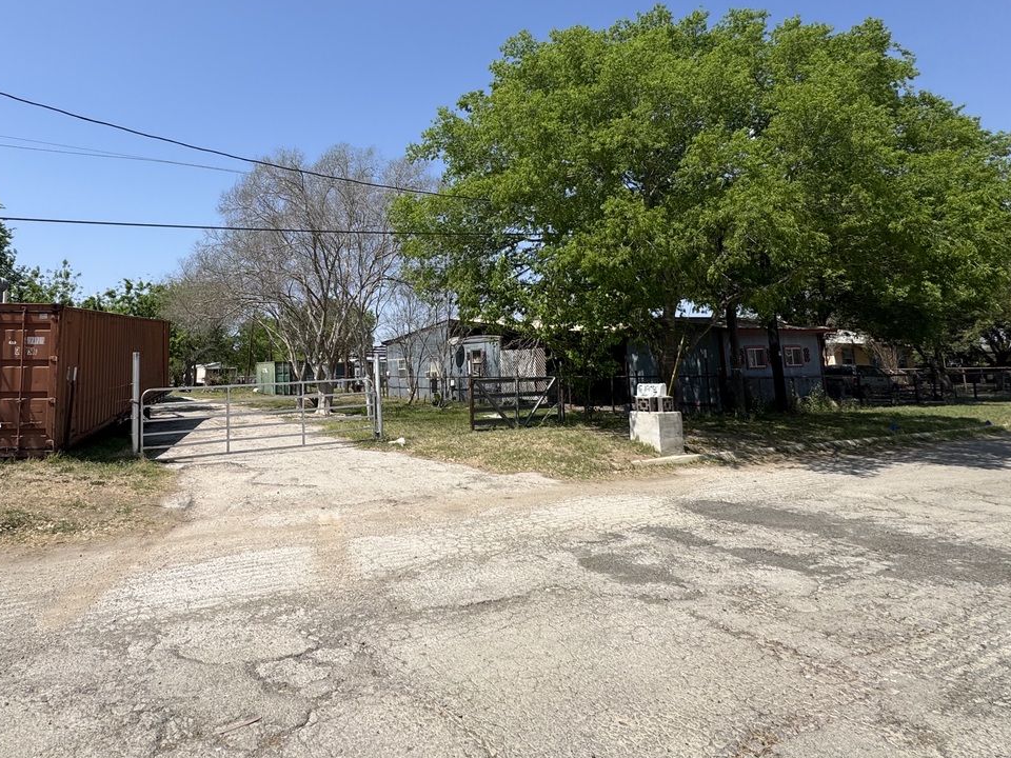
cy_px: 291
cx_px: 345
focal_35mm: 21
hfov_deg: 76.7
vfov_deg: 62.7
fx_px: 613
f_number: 2.2
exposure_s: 1/1832
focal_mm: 2.22
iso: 40
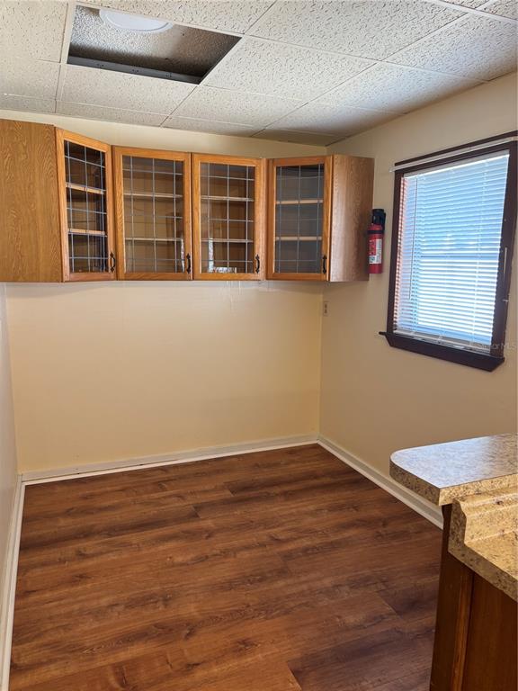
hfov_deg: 53.1
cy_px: 346
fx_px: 519
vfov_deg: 67.3
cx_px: 259
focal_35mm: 26
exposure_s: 1/60
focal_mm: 5.96
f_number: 1.6
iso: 100
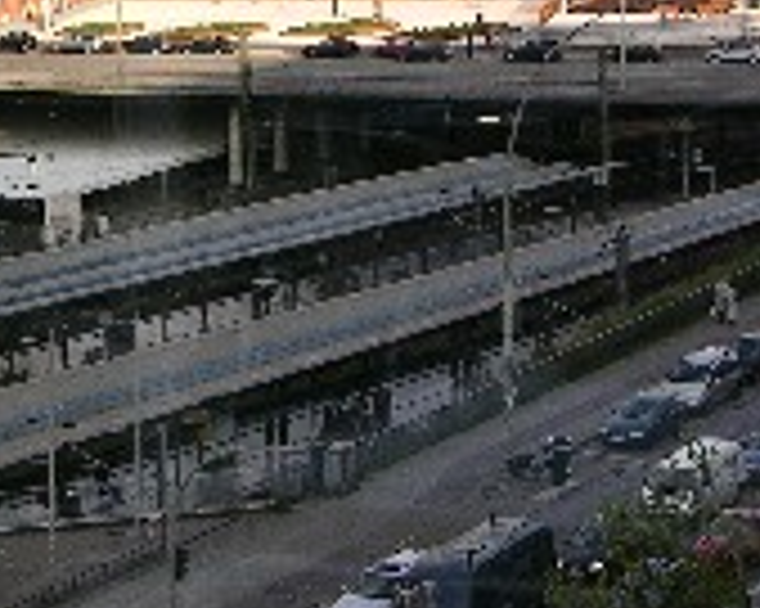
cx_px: 146
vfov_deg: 9.9
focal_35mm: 156
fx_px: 3507
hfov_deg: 12.3
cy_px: 86
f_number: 5.9
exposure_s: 1/77.7
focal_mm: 11.6
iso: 50
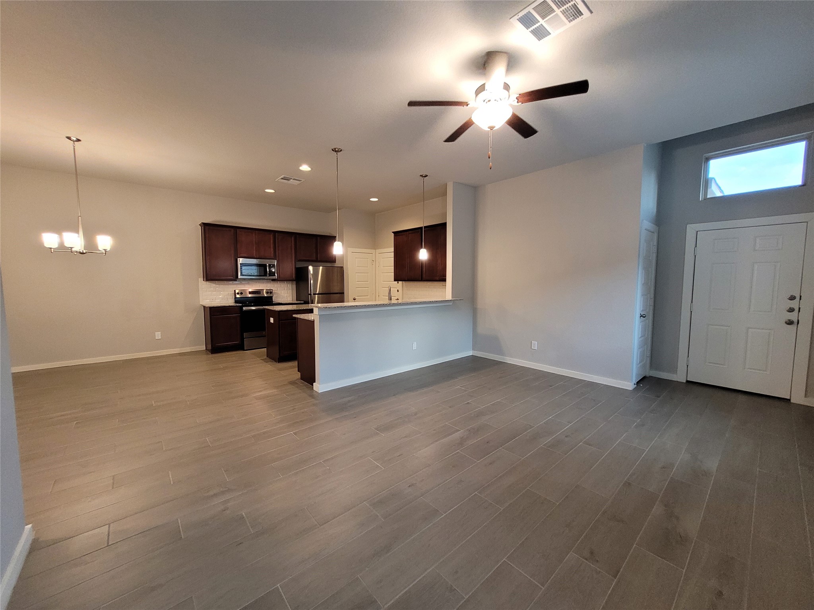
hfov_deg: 106.2
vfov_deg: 89.9
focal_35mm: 13
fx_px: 306
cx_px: 407
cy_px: 305
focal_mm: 1.74
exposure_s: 1/40
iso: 320
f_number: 2.2
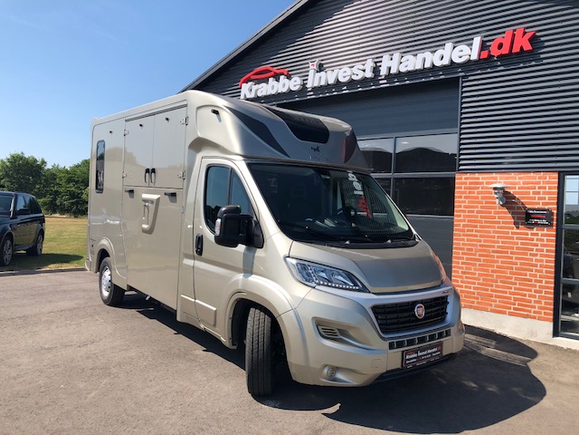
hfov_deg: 63.4
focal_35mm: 28
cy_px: 218
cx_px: 290
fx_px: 468
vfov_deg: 49.7
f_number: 1.8
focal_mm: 3.99
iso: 20
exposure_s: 1/1656
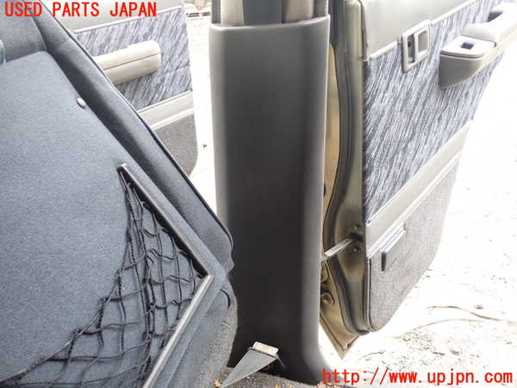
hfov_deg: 60.0
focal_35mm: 30
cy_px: 194
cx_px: 258
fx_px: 448
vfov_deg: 46.8
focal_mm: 5.4
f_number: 2.3
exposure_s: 1/60
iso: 160
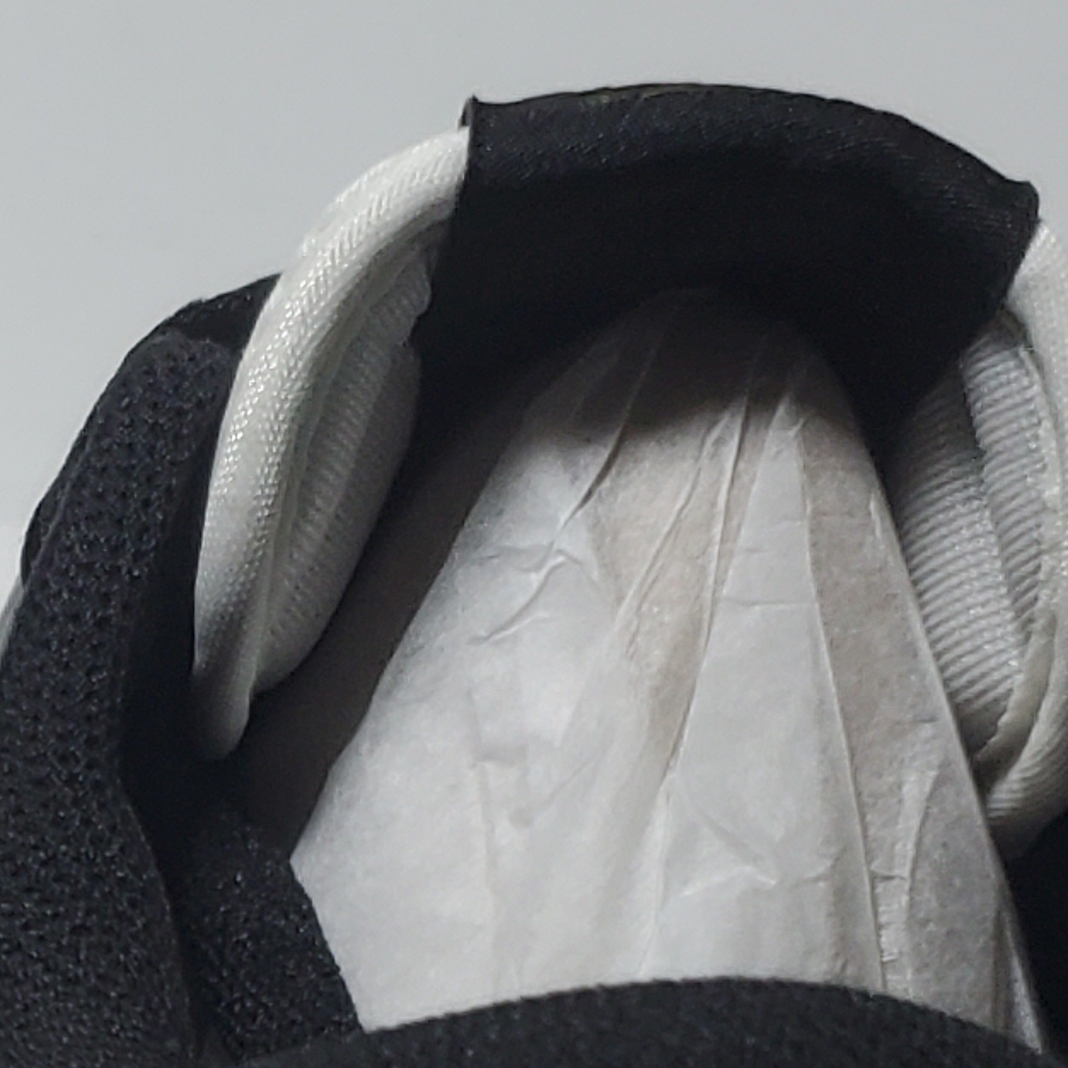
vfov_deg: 11.6
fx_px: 5166
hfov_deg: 11.7
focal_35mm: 148
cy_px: 1256
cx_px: -32
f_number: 1.5
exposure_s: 1/509
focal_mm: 4.3
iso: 50
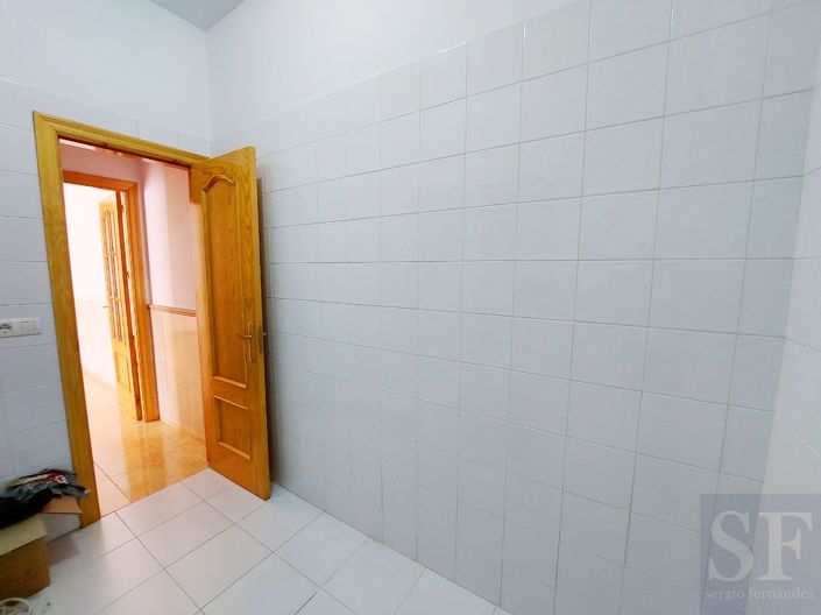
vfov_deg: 89.9
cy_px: 308
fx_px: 308
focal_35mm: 13
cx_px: 410
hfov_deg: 106.2
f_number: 2.2
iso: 160
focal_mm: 1.74
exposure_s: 1/50
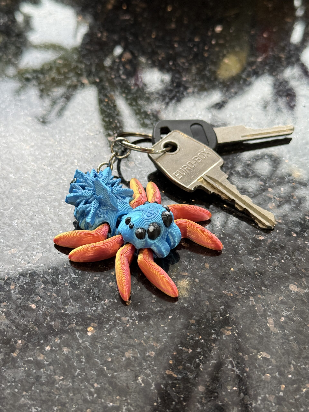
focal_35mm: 48
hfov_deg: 30.3
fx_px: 571
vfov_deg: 39.7
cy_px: 206
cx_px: 154
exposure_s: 1/111
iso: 100
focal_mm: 6.76
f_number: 1.78
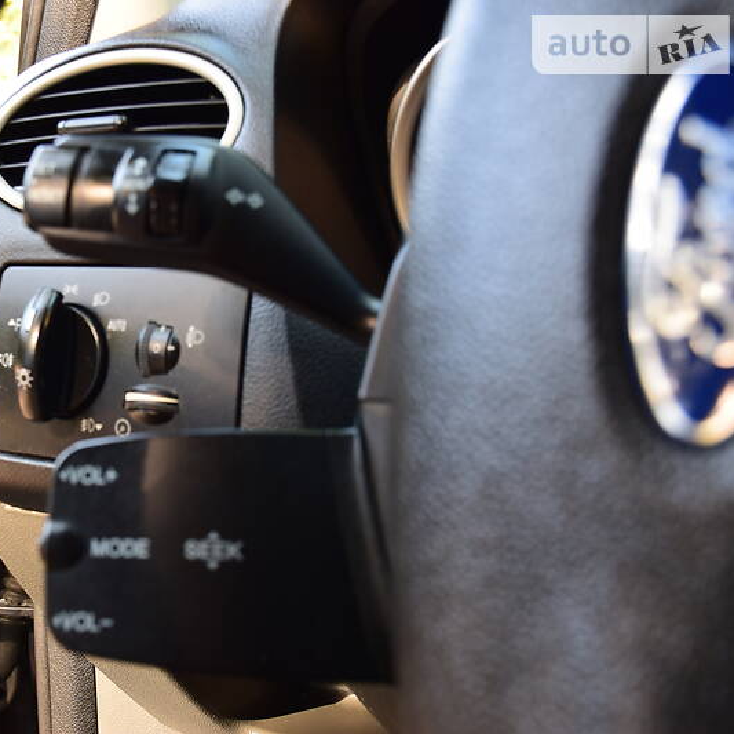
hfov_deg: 36.1
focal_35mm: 46
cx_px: 200
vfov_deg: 36.8
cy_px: 367
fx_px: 1104
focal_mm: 24
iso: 400
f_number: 7.1
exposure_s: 1/25
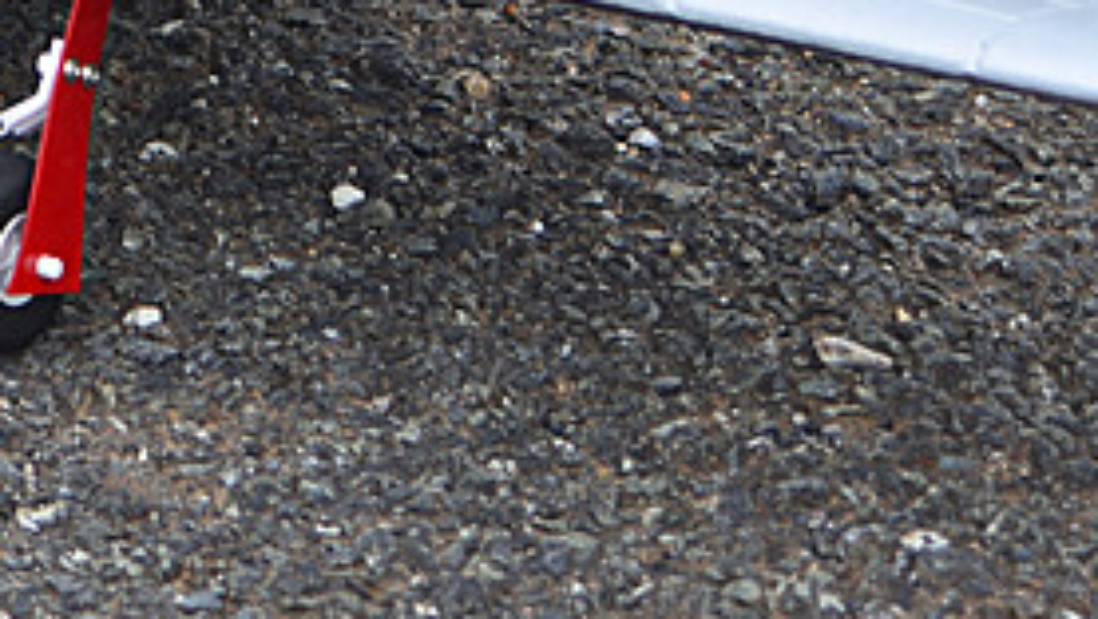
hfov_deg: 7.9
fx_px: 7921
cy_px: -403
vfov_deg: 4.4
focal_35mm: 272
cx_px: -52
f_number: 5.6
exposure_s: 1/125
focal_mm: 60
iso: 100
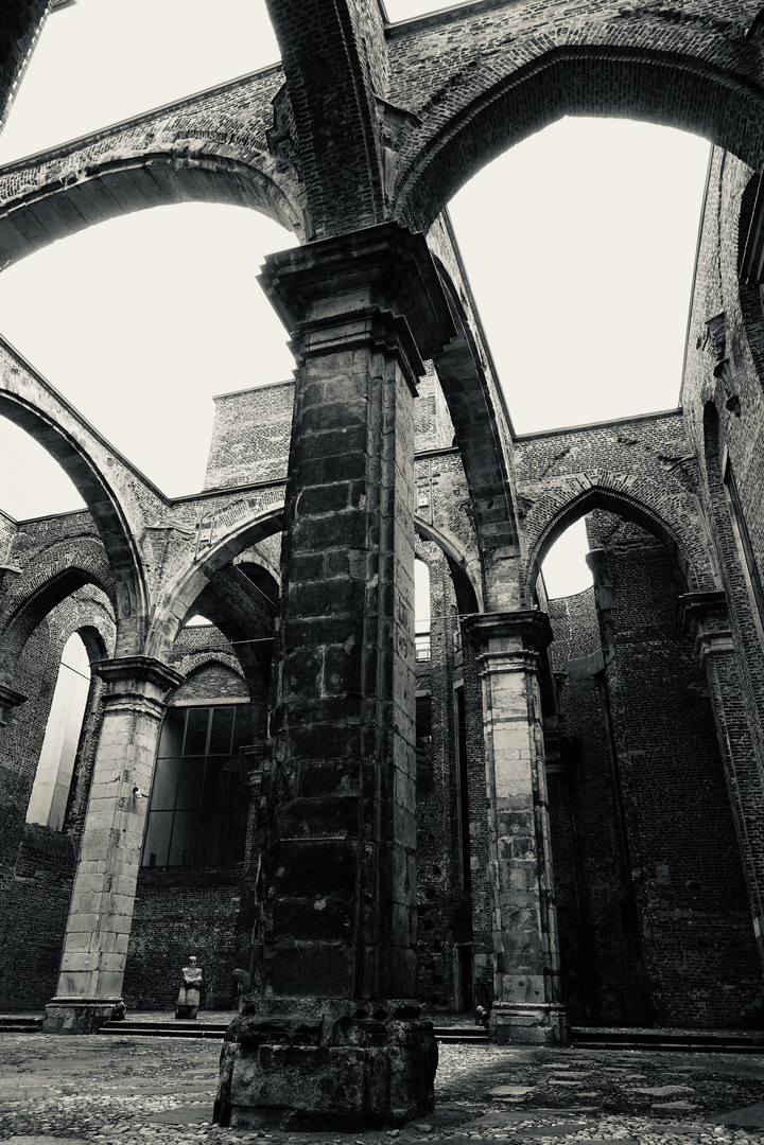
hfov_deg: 53.1
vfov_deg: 73.7
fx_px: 764
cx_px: 382
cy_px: 572
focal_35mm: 24
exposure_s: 1/160
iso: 125
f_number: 4
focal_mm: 8.8
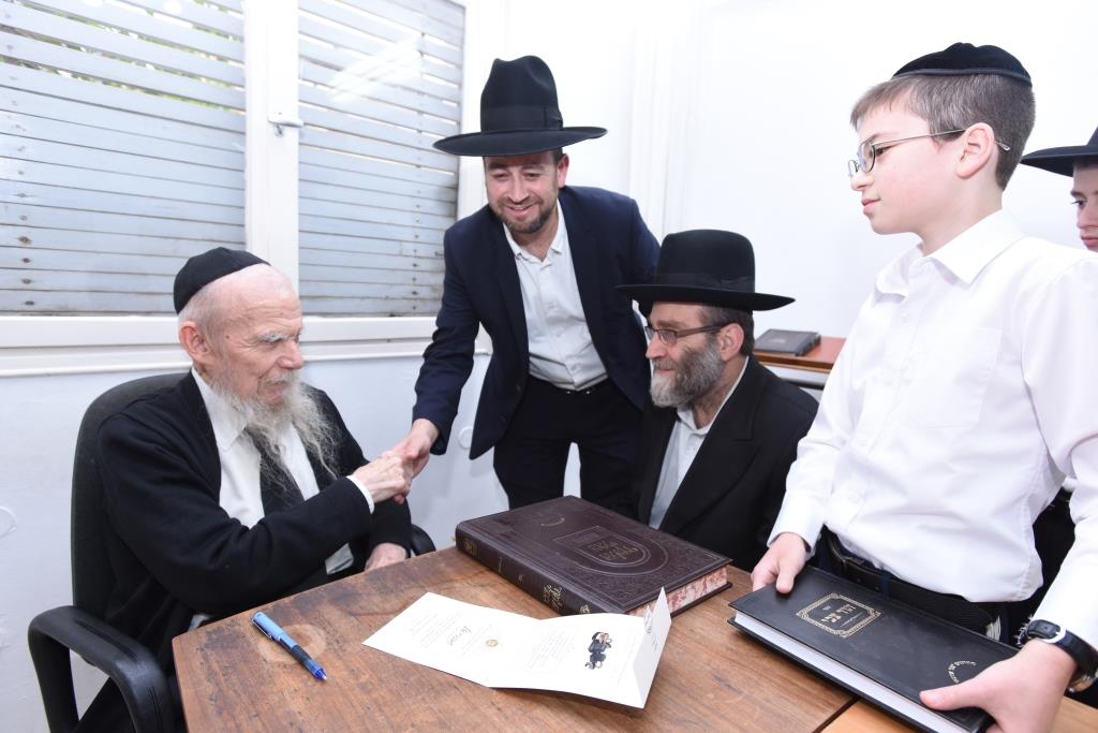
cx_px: 549
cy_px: 366
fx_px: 610
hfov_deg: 84.0
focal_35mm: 20
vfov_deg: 61.9
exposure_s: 1/125
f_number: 4.5
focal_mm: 20
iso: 640
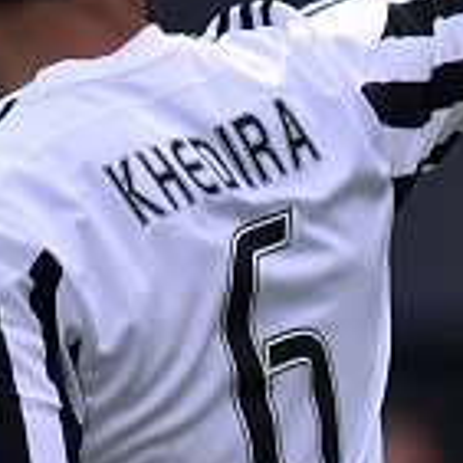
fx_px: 29690
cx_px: 315
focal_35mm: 1962
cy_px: -5
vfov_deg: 0.9
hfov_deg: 0.9
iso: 400
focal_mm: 550
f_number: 4
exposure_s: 1/2500
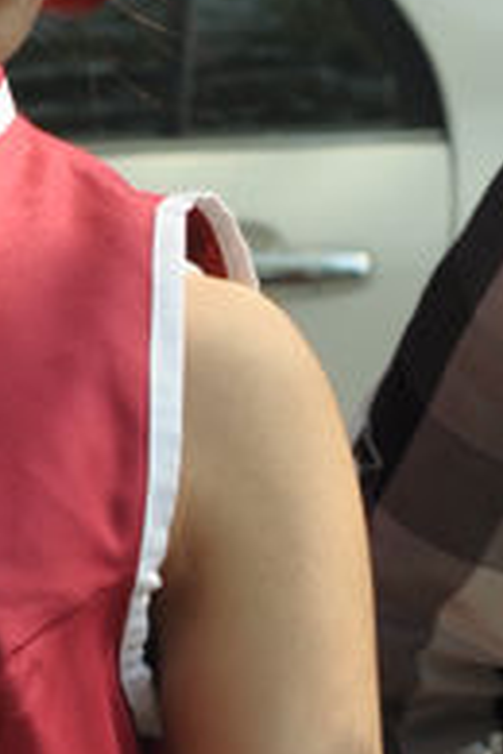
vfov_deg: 5.9
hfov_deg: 4.0
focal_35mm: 347
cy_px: 694
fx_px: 7272
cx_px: 120
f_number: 5.6
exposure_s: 1/400
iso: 200
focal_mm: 50
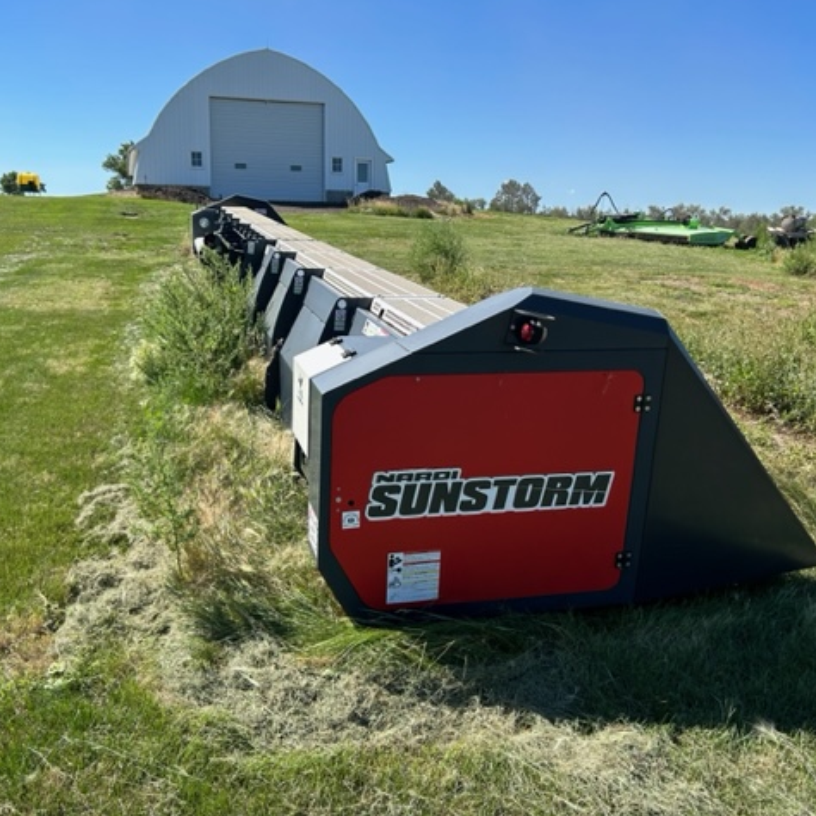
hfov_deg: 52.5
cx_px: 386
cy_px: 405
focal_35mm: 31
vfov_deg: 52.5
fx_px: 827
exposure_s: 1/2841
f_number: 1.5
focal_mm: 5.7
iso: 50
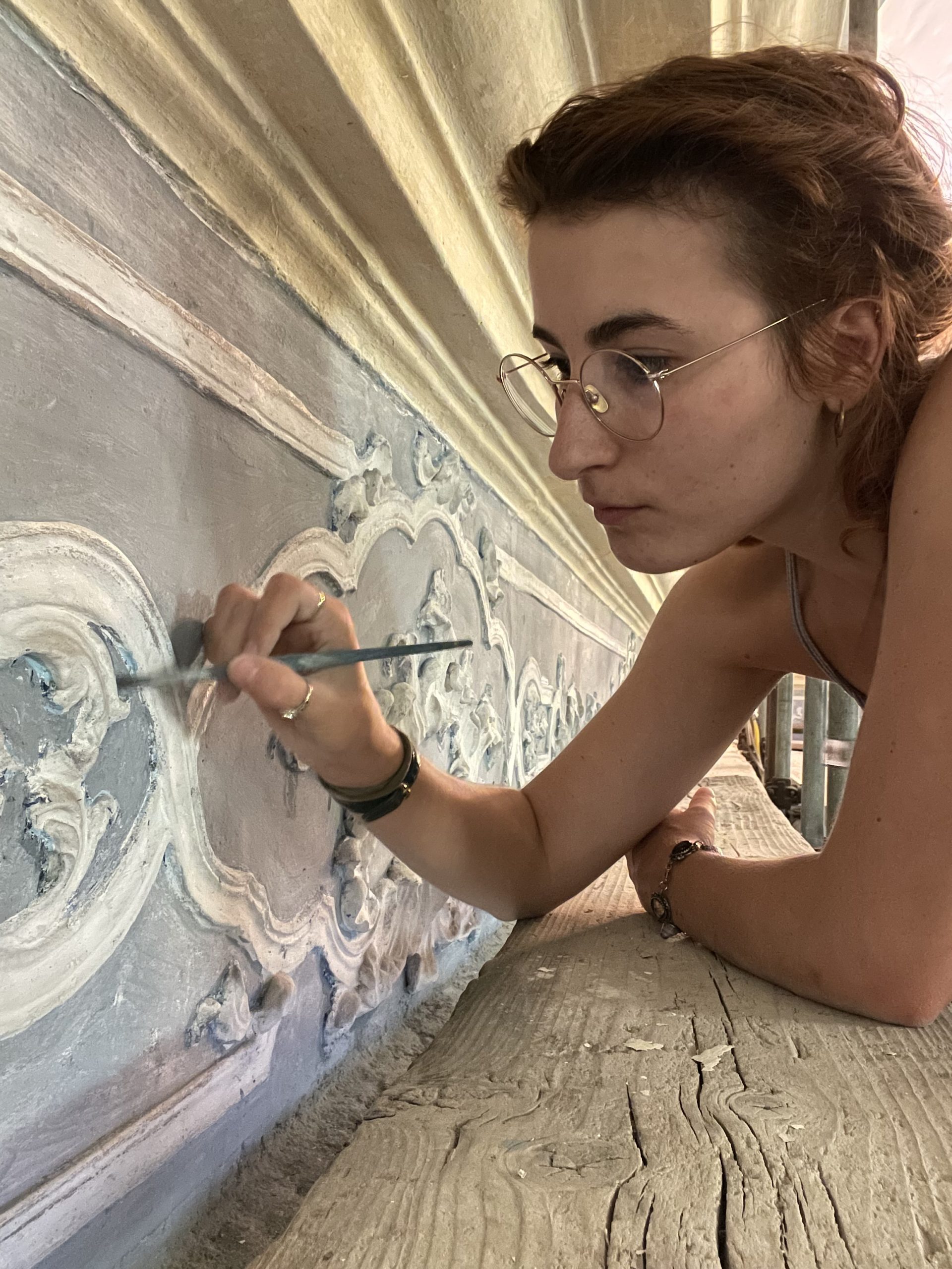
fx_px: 1100
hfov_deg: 46.8
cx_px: 476
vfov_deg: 60.0
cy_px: 634
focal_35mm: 30
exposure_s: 1/10
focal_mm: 2.71
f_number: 2.2
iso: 800
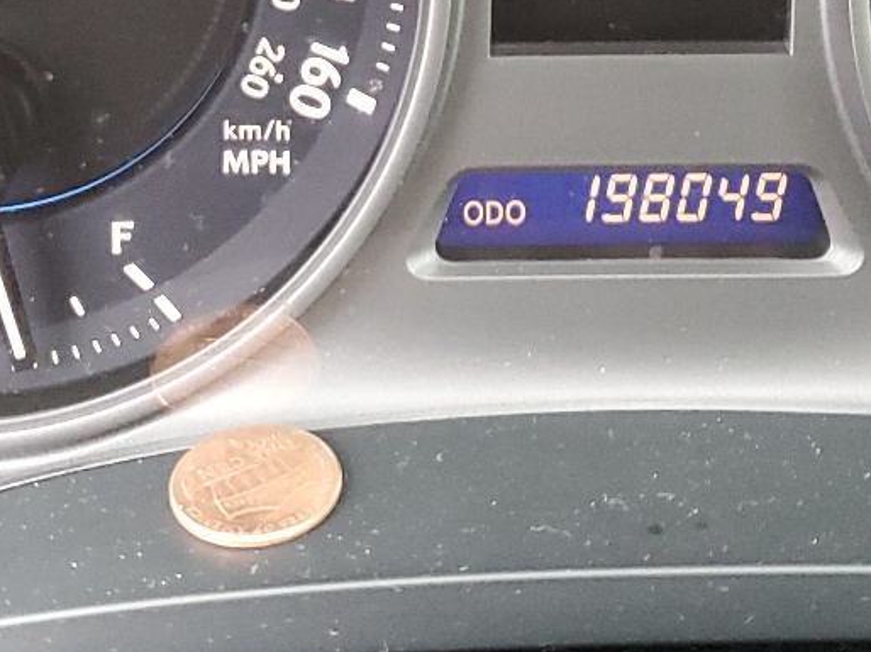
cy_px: -24
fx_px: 2037
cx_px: 458
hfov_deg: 24.1
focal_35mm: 81
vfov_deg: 17.7
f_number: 1.5
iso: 421
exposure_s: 1/60.2
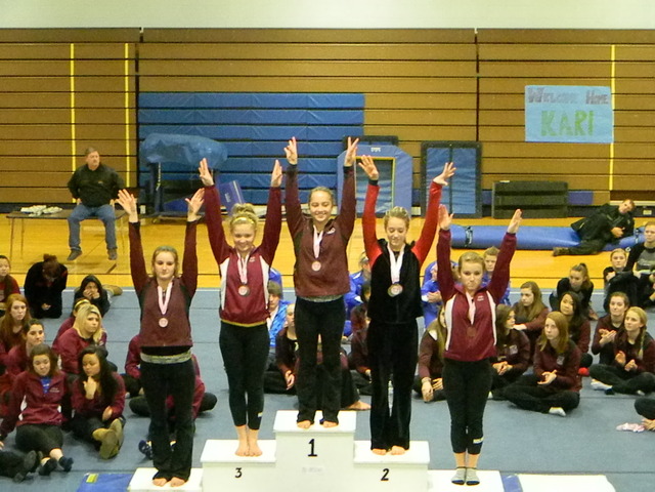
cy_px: 246
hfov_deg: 23.6
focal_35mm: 83
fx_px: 1571
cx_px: 328
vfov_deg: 17.8
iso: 3200
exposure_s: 1/72.5
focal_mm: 15.1
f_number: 4.5
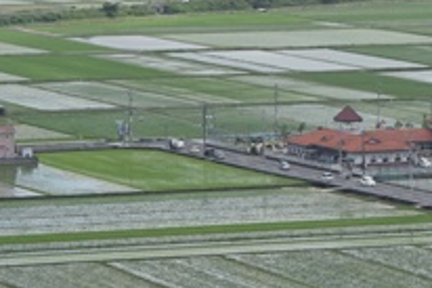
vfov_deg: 4.5
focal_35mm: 303
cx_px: 424
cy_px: 3
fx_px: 3633
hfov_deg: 6.8
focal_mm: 52
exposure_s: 1/500
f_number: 8
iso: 180
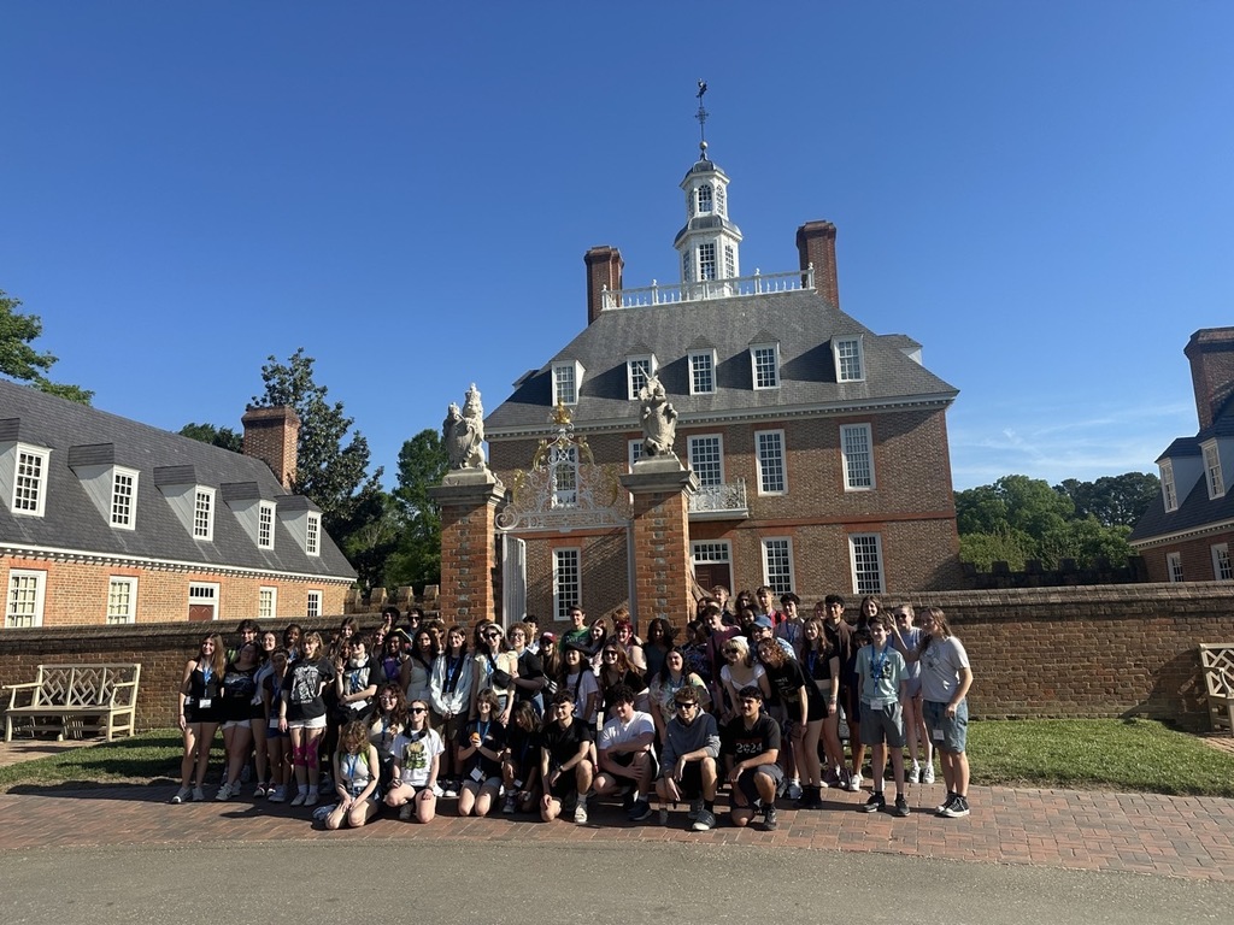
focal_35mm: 24
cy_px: 462
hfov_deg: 71.6
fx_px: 856
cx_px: 617
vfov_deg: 56.8
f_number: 1.78
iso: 80
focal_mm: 6.86
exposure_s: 1/4184
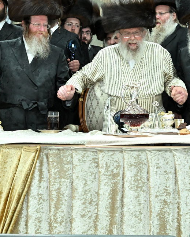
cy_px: 96
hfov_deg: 18.5
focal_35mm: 83
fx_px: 584
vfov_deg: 23.0
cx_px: 89
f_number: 5
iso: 4000
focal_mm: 41
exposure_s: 1/200
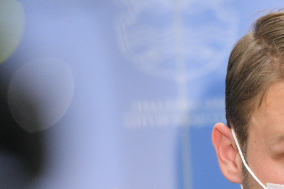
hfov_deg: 2.9
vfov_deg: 1.9
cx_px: 338
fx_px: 5668
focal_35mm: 719
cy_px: 278
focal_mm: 200
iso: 2000
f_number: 2.8
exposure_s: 1/200
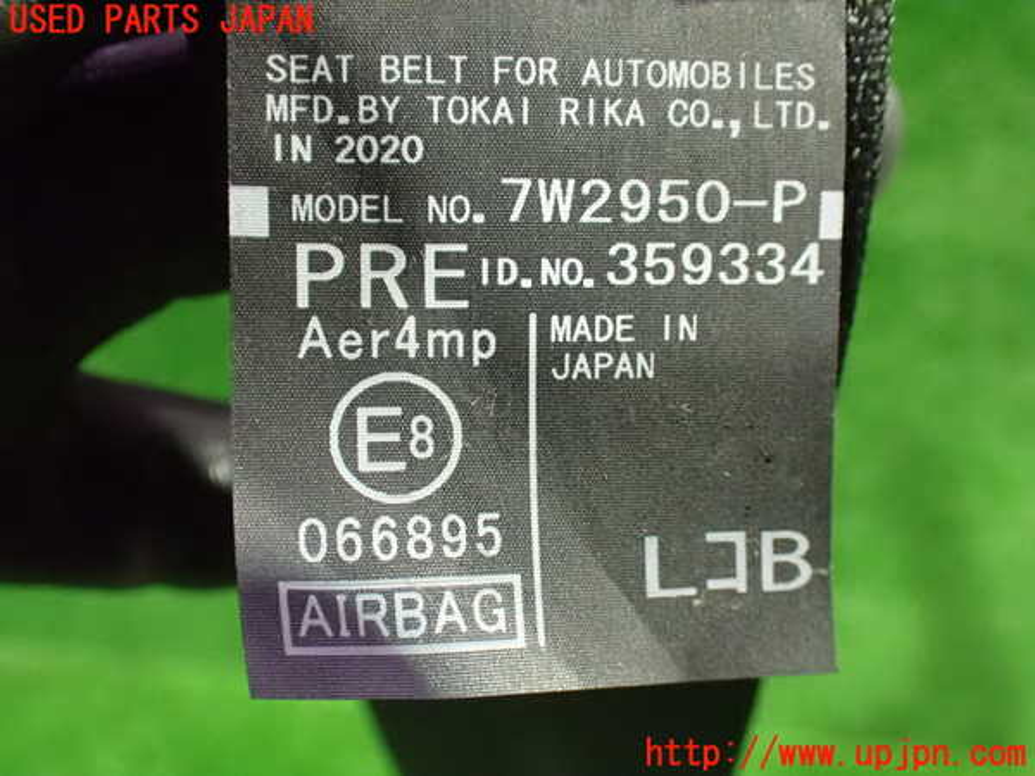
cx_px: 518
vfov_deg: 37.7
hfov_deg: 49.0
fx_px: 1136
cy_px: 388
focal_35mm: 38
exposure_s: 1/25
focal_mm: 6.83
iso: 1600
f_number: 2.7
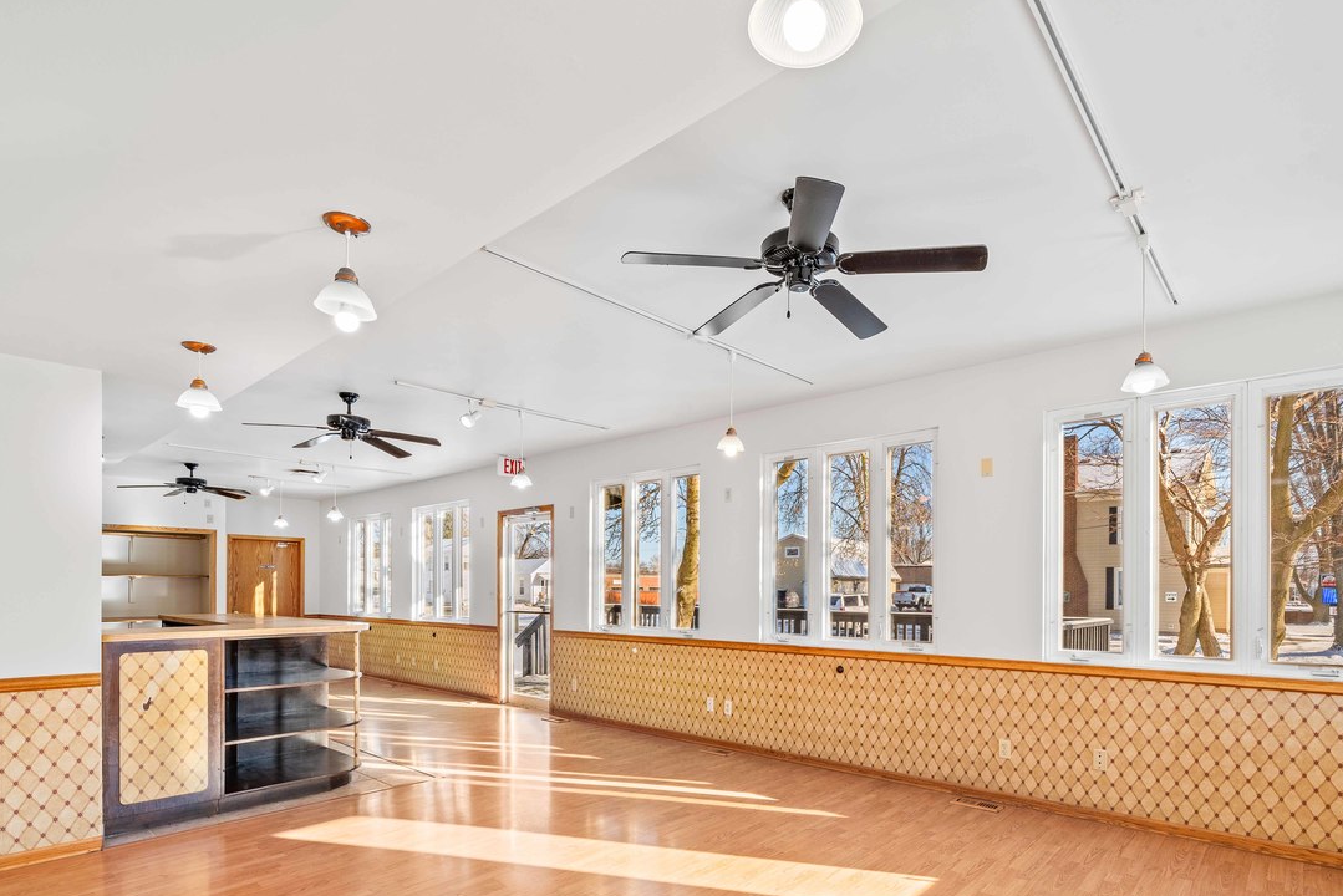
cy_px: 587
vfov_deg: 65.9
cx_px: 747
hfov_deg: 89.6
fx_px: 672
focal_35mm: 18
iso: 80
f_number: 11
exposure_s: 1/4
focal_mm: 12
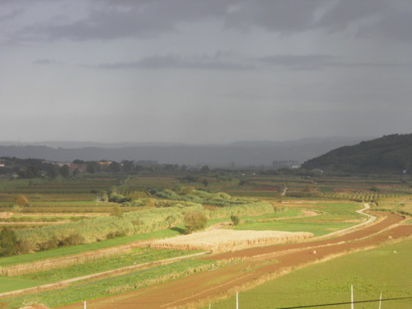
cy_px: 154
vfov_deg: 11.8
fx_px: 1500
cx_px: 206
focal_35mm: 126
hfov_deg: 15.6
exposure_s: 1/80
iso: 50
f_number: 5.7
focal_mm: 22.6
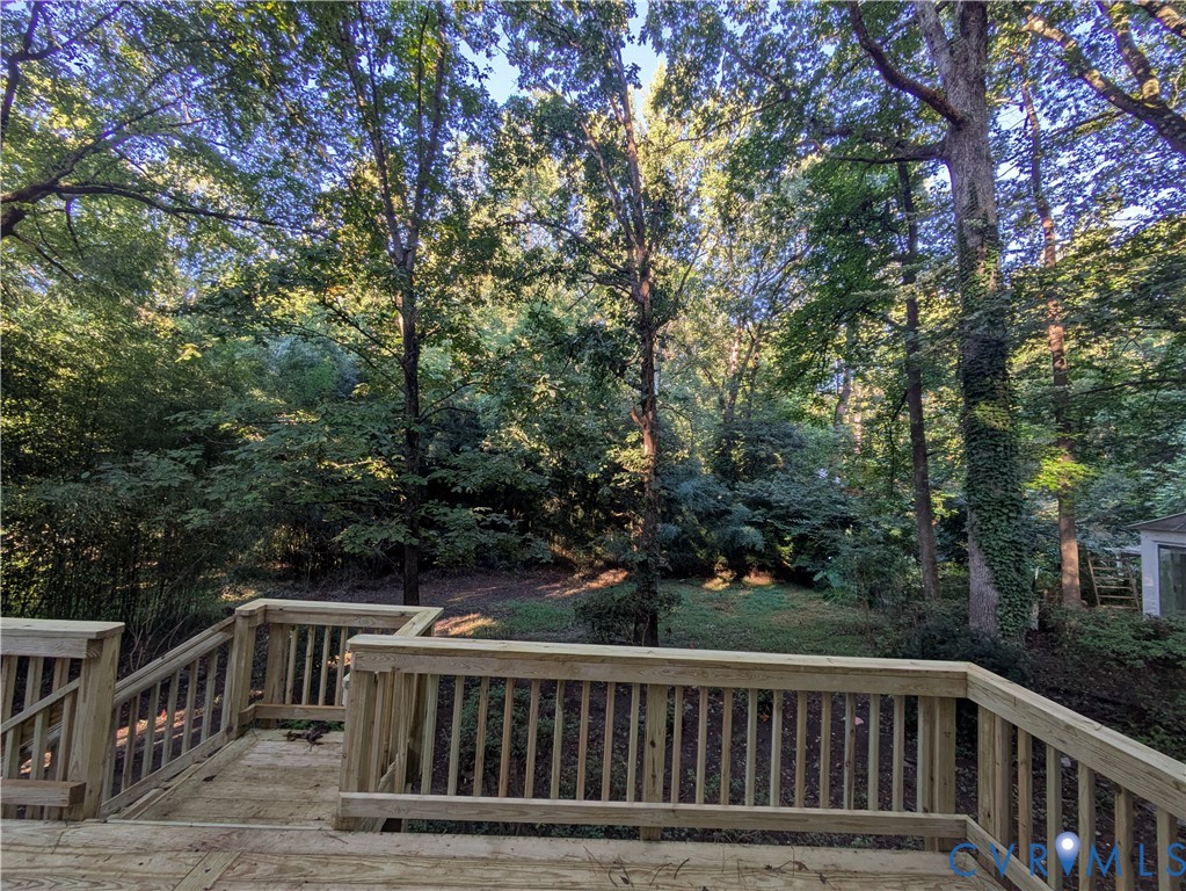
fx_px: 480
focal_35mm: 14
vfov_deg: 85.7
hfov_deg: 102.0
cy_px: 446
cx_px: 593
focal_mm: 1.83
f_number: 2.2
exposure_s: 1/124
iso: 44
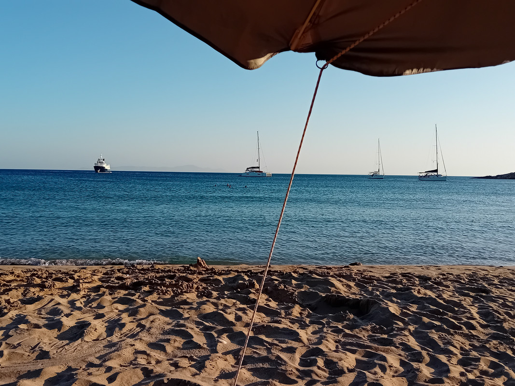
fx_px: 387
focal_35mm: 26
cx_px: 258
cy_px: 193
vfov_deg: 53.1
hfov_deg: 67.3
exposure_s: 1/520
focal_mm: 3.98
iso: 125
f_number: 1.8
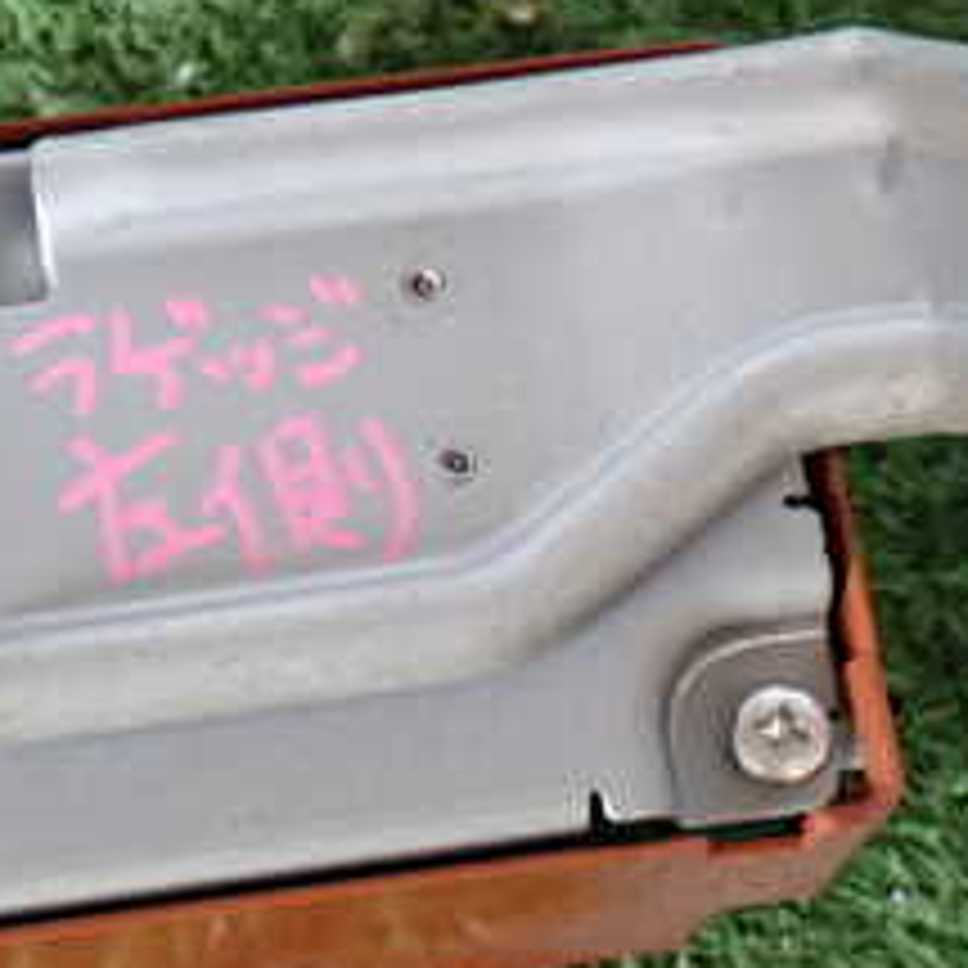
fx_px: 4524
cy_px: 558
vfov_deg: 12.2
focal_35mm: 143
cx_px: 509
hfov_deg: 12.2
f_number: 3.5
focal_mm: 10.35
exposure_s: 1/60
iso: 400
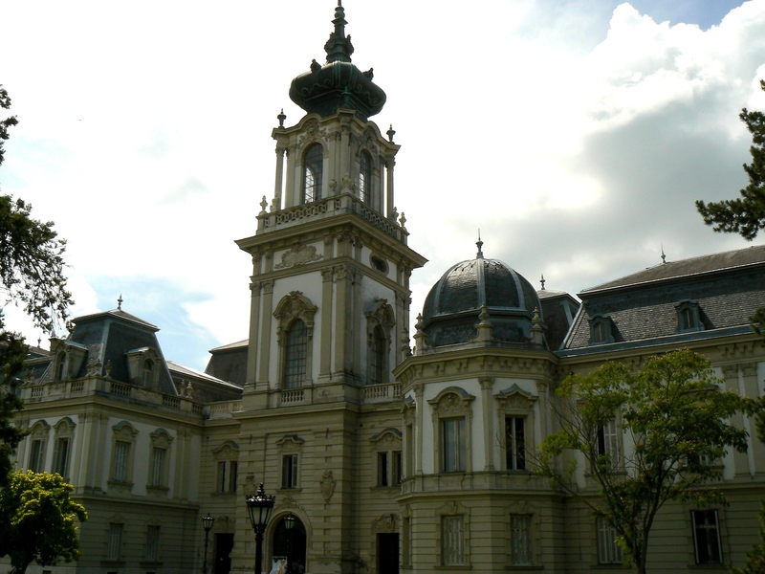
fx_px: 796
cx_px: 382
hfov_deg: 51.4
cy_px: 287
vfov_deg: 39.7
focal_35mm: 36
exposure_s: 1/800
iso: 80
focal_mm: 6
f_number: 8
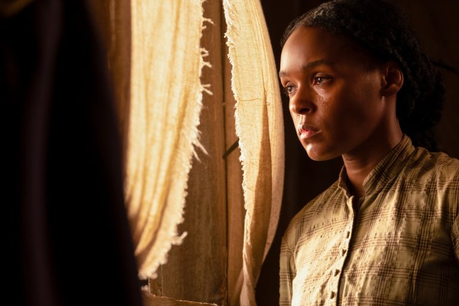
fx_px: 1734
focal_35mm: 136
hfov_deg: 15.1
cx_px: 230
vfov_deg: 10.1
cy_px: 153
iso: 1250
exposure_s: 1/125
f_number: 3.2
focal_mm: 90.6
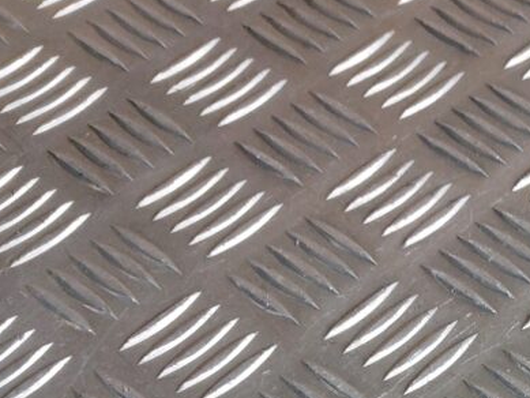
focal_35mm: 90
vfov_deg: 15.1
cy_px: 622
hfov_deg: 20.3
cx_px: 649
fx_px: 1378
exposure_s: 1/60
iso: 80
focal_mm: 5.23
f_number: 1.8
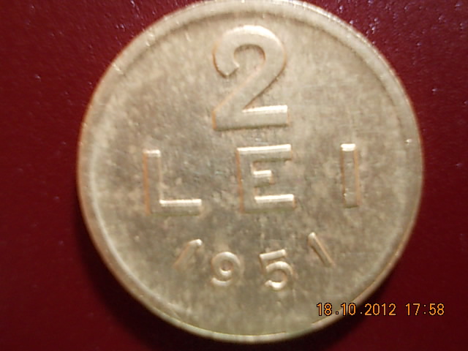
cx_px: 234
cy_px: 176
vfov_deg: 33.6
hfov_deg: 43.9
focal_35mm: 43
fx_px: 581
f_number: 3.3
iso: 200
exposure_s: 1/2.5
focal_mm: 6.1
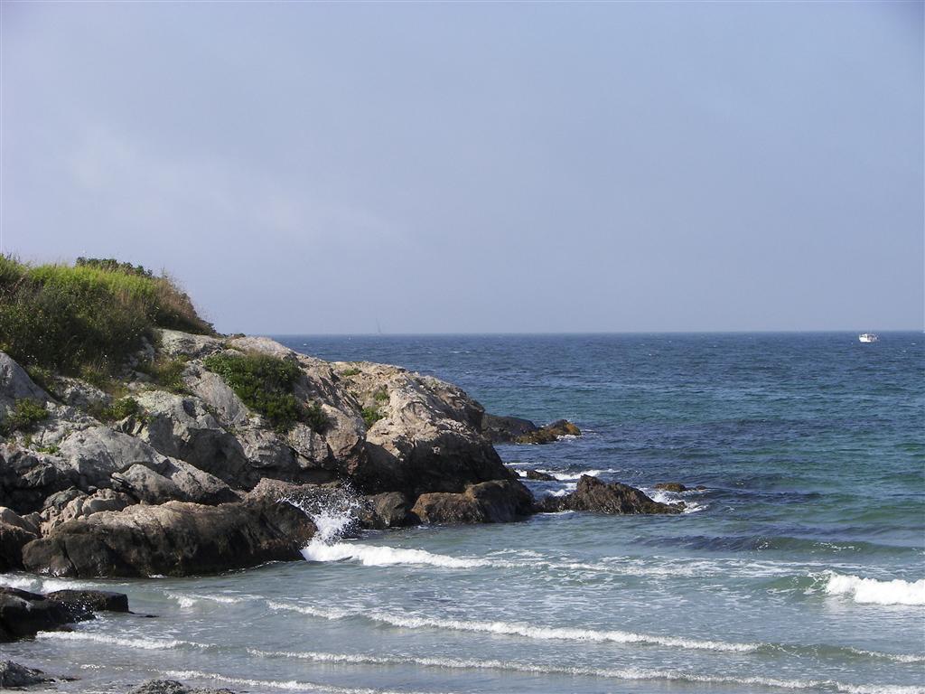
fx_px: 3233
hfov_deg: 16.3
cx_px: 462
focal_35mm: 121
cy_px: 347
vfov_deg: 12.2
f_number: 4.5
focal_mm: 20.1
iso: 64
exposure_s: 1/500
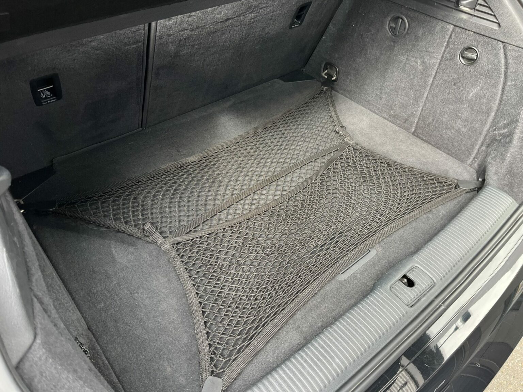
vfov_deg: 53.1
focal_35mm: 26
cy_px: 196
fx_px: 393
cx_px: 262
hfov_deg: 67.3
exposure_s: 1/121
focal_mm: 5.1
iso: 100
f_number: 1.6
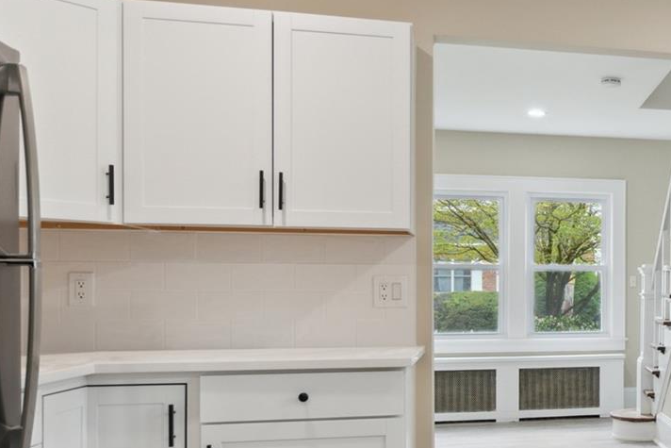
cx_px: 734
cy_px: 306
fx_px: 858
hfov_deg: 36.4
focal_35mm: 46
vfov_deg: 29.0
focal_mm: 16
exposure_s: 1/80
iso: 400
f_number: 5.6
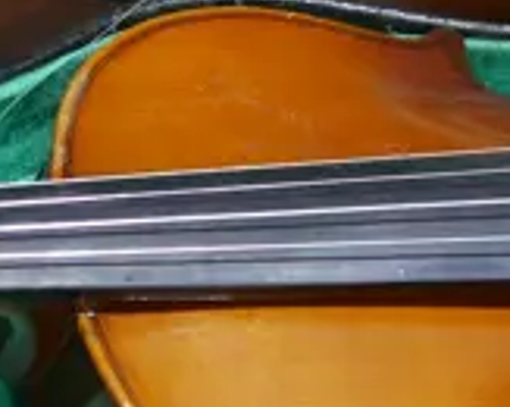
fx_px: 3332
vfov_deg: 7.0
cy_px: -5
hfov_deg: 8.6
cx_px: -128
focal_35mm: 221
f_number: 4
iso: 320
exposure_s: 1/60
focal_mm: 18
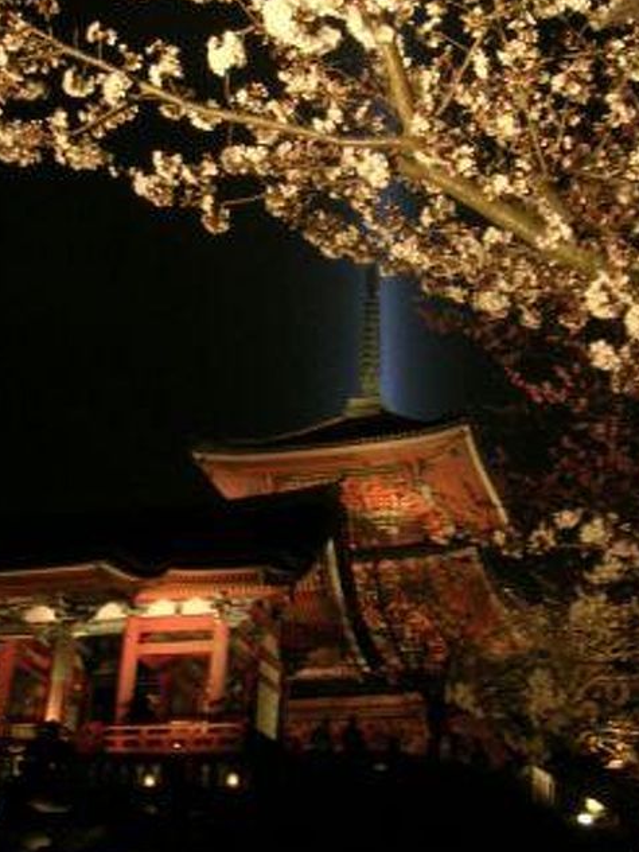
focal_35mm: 52
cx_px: 317
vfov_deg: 36.6
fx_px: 1279
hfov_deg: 28.0
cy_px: 326
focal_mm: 5.8
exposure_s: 1/4.3
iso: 400
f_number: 2.8
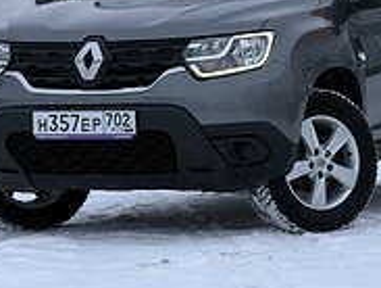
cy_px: 64
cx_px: 239
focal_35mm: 233
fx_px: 2570
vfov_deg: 6.4
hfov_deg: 8.5
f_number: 2.8
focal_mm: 15.66
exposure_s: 1/99
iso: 50
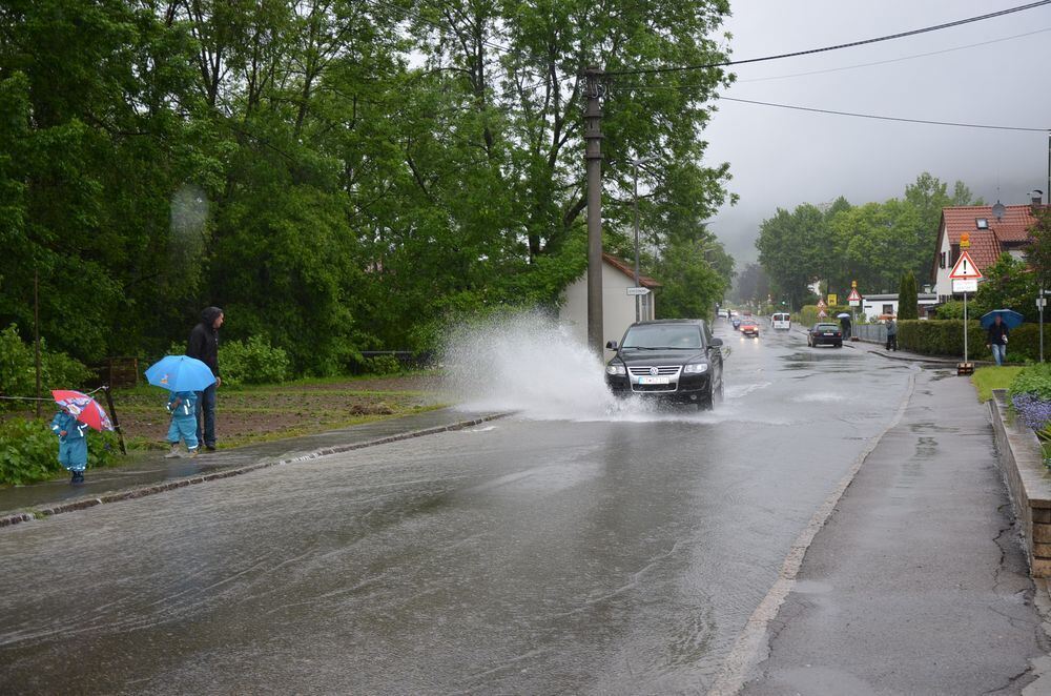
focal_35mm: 48
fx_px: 1398
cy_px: 348
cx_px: 526
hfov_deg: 41.2
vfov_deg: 27.9
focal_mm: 32
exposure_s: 1/200
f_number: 4.2
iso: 140
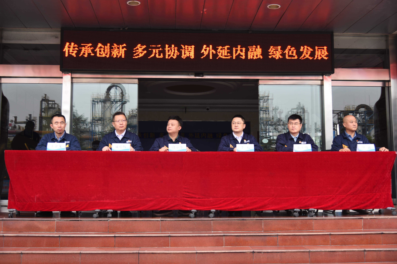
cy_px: 132
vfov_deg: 30.5
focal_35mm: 44
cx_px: 198
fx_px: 485
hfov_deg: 44.5
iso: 200
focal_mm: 44
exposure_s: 1/60
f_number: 4
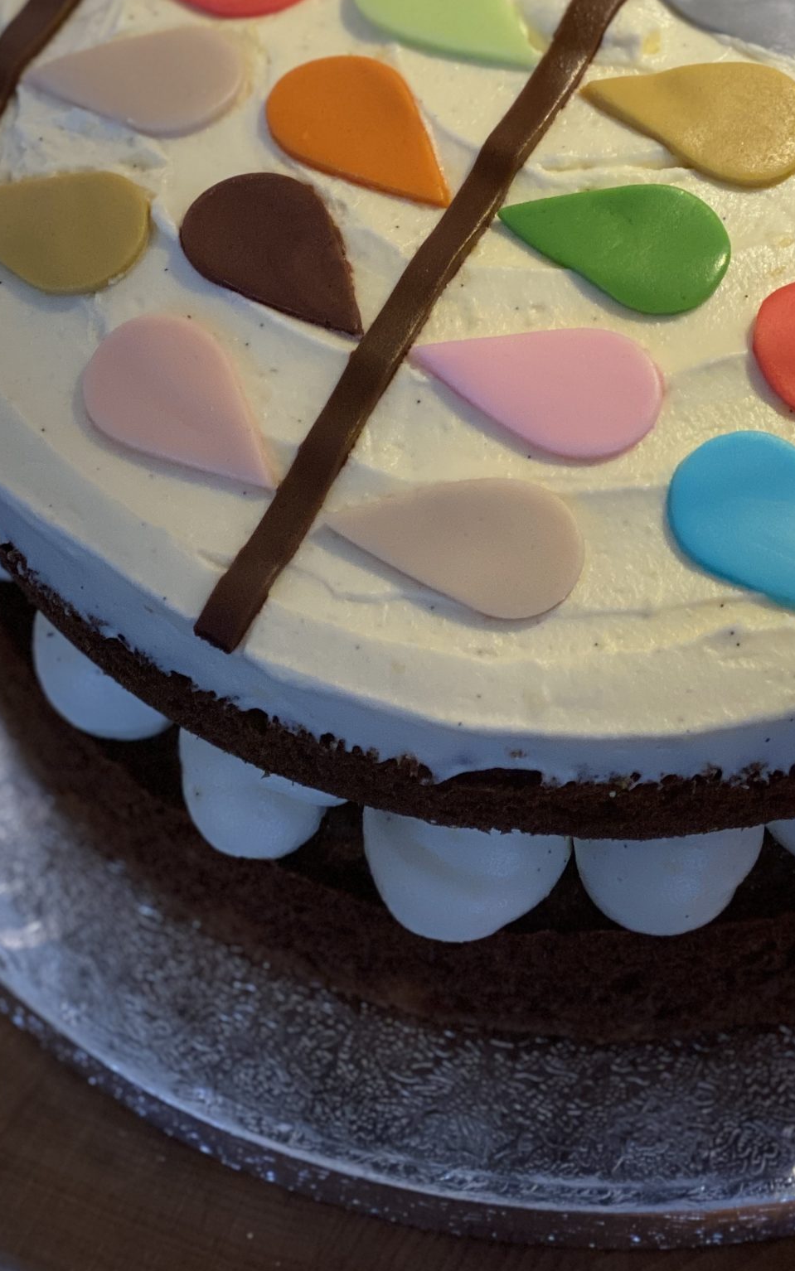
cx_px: 617
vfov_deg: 22.3
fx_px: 3189
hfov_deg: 14.1
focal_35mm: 92
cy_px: 318
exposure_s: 1/100
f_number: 2
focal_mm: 6
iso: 125
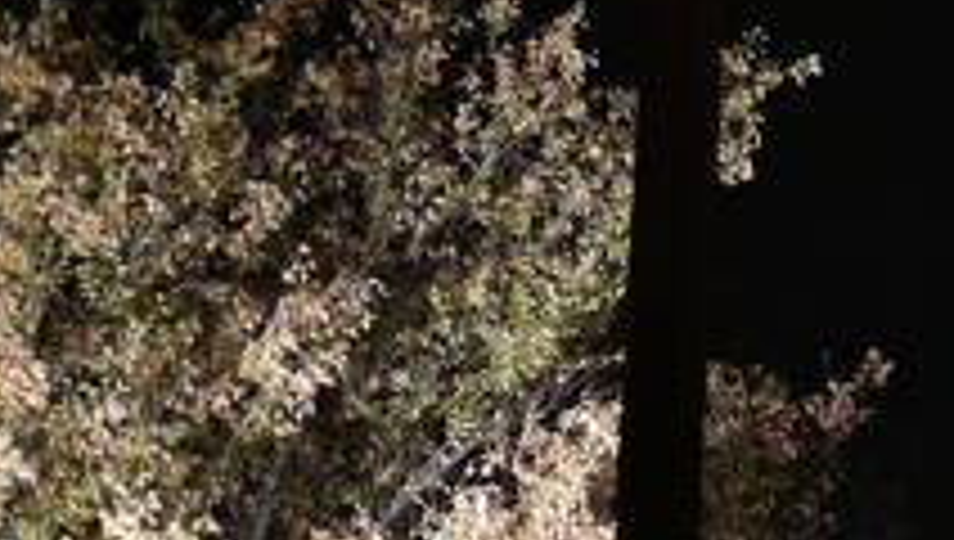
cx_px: 1894
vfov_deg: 5.8
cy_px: 400
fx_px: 5320
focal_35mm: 210
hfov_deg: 9.6
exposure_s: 1/60
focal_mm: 20
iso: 250
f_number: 1.7
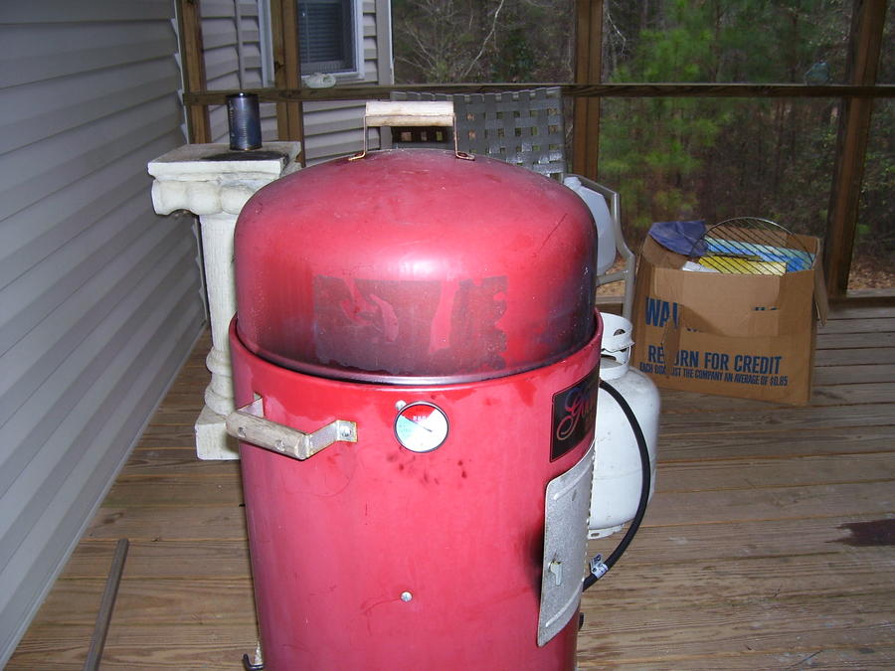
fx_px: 879
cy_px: 336
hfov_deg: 54.0
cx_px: 448
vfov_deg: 41.8
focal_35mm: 34
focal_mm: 5.6
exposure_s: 1/60
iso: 80
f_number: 2.7
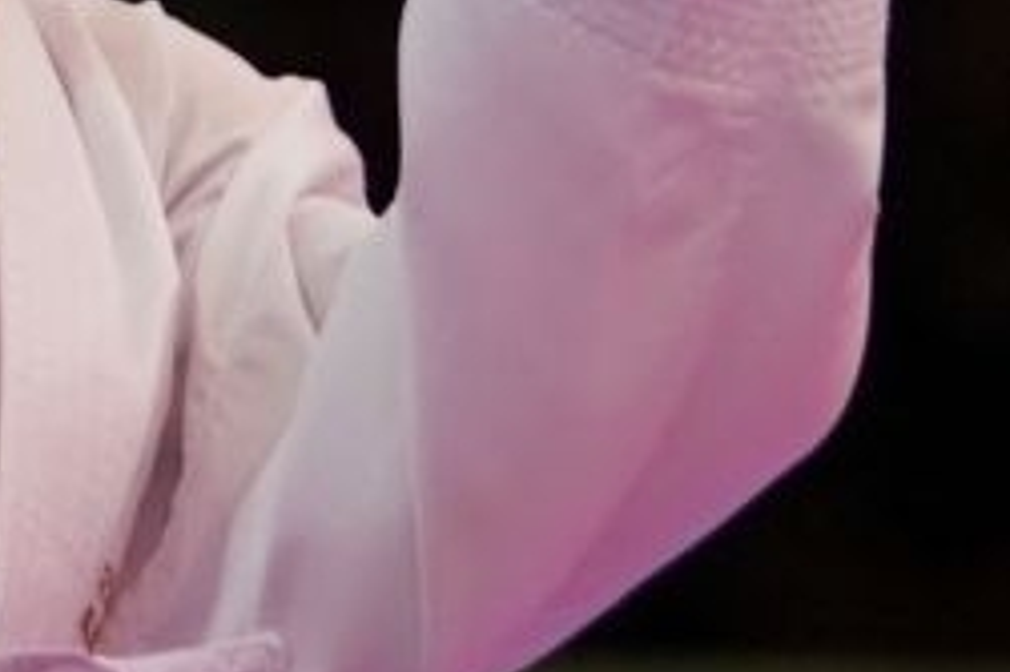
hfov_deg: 1.2
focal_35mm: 1664
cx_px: 604
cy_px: 535
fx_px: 46652
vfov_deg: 0.8
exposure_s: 1/1000
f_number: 2.8
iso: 500
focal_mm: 155
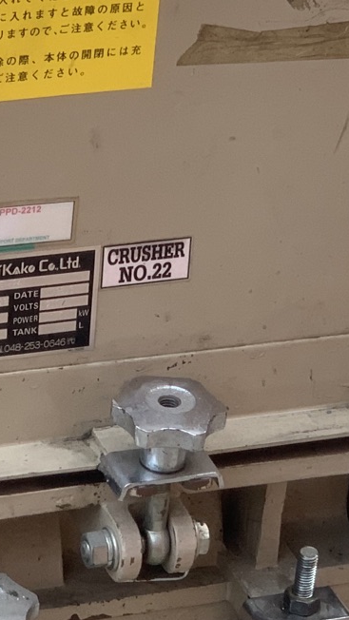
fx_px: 2927
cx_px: 130
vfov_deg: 12.1
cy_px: 259
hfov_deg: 6.8
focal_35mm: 178
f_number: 2.4
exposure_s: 1/122
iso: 64
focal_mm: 6
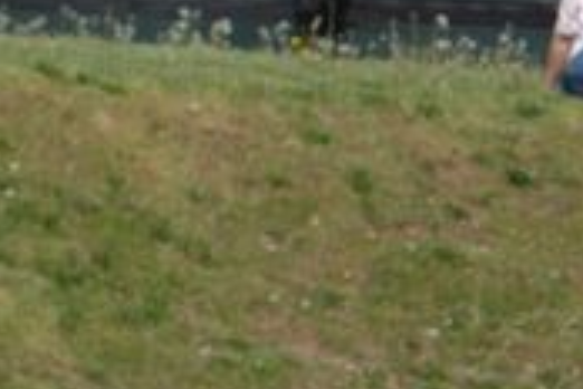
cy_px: 267
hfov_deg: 1.6
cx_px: -379
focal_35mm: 1266
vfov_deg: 1.1
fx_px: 20501
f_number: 5.6
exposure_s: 1/1250
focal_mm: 230
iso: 200
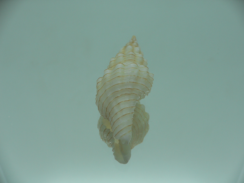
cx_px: 122
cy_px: 92
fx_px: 247
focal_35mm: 35
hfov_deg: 52.6
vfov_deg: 40.7
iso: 80
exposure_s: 1/80
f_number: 2.8
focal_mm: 4.6
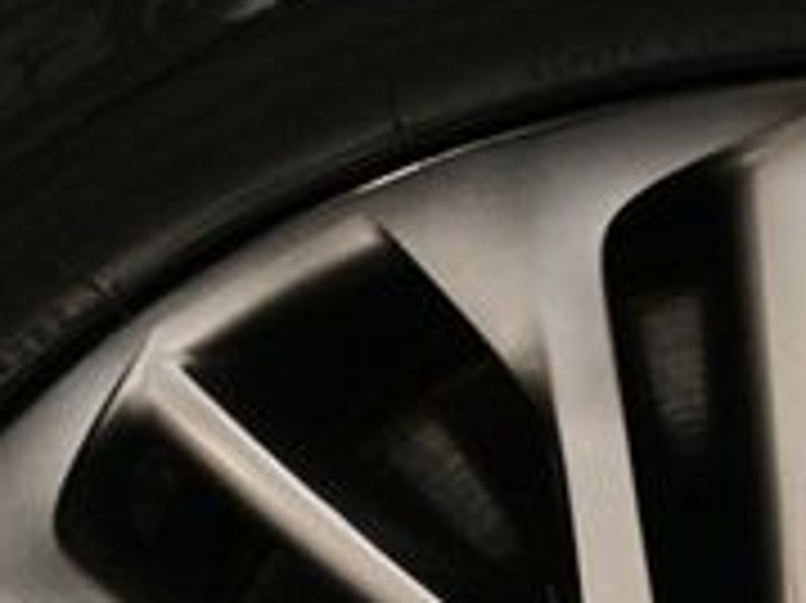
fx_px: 5049
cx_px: 779
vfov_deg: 6.7
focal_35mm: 217
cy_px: 896
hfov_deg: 9.1
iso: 3200
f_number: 4.5
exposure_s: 1/125
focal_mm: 42
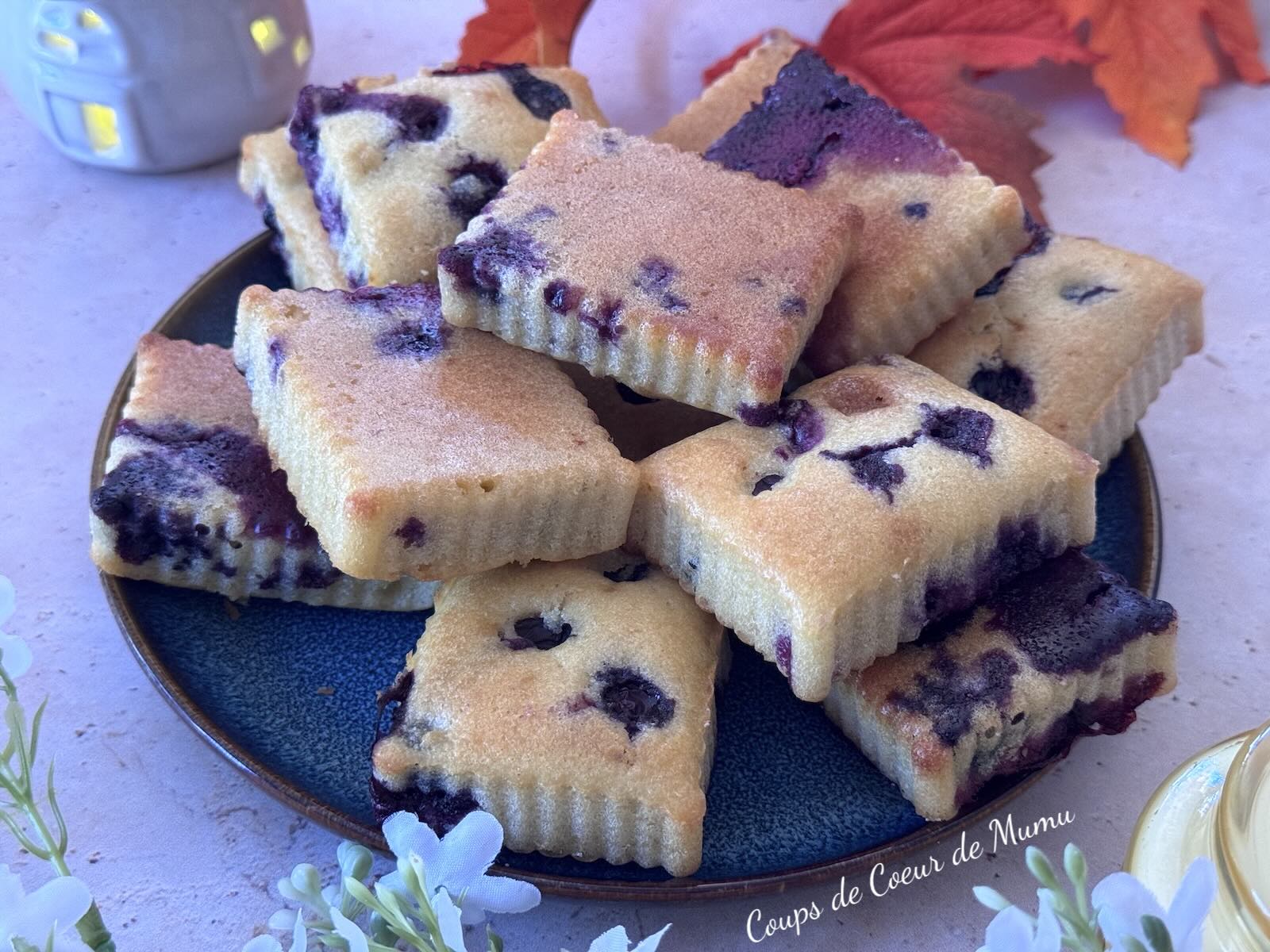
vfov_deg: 30.3
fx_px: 1761
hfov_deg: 39.7
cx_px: 635
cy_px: 476
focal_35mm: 48
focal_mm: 6.76
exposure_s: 1/55
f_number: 1.78
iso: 250
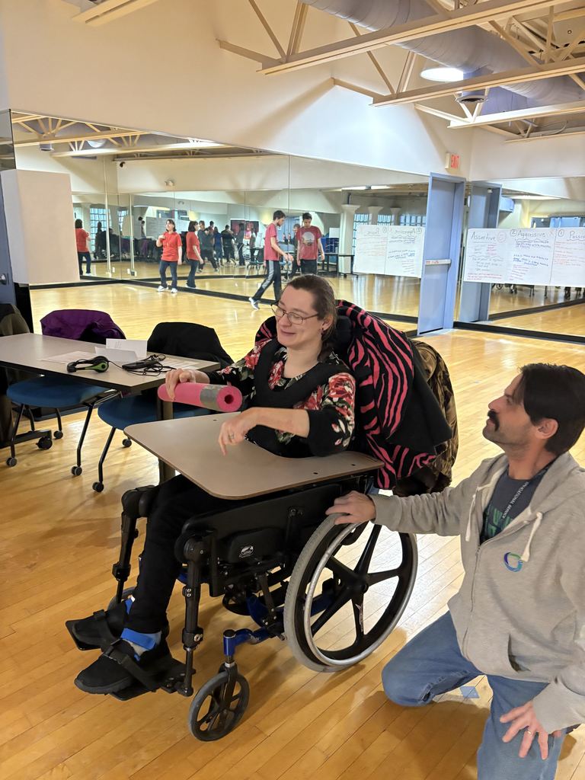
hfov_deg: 53.1
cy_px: 390
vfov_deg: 67.3
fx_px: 586
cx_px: 292
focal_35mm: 26
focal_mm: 5.96
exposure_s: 1/60
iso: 500
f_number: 1.6
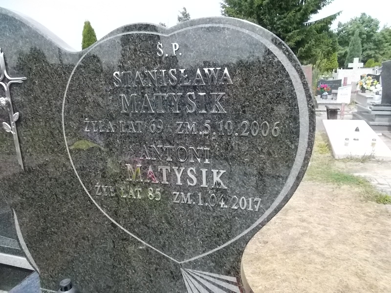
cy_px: 146
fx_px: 294
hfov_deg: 67.3
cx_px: 196
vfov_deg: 53.1
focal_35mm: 26
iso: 400
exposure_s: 1/250
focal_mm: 4.6
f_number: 8
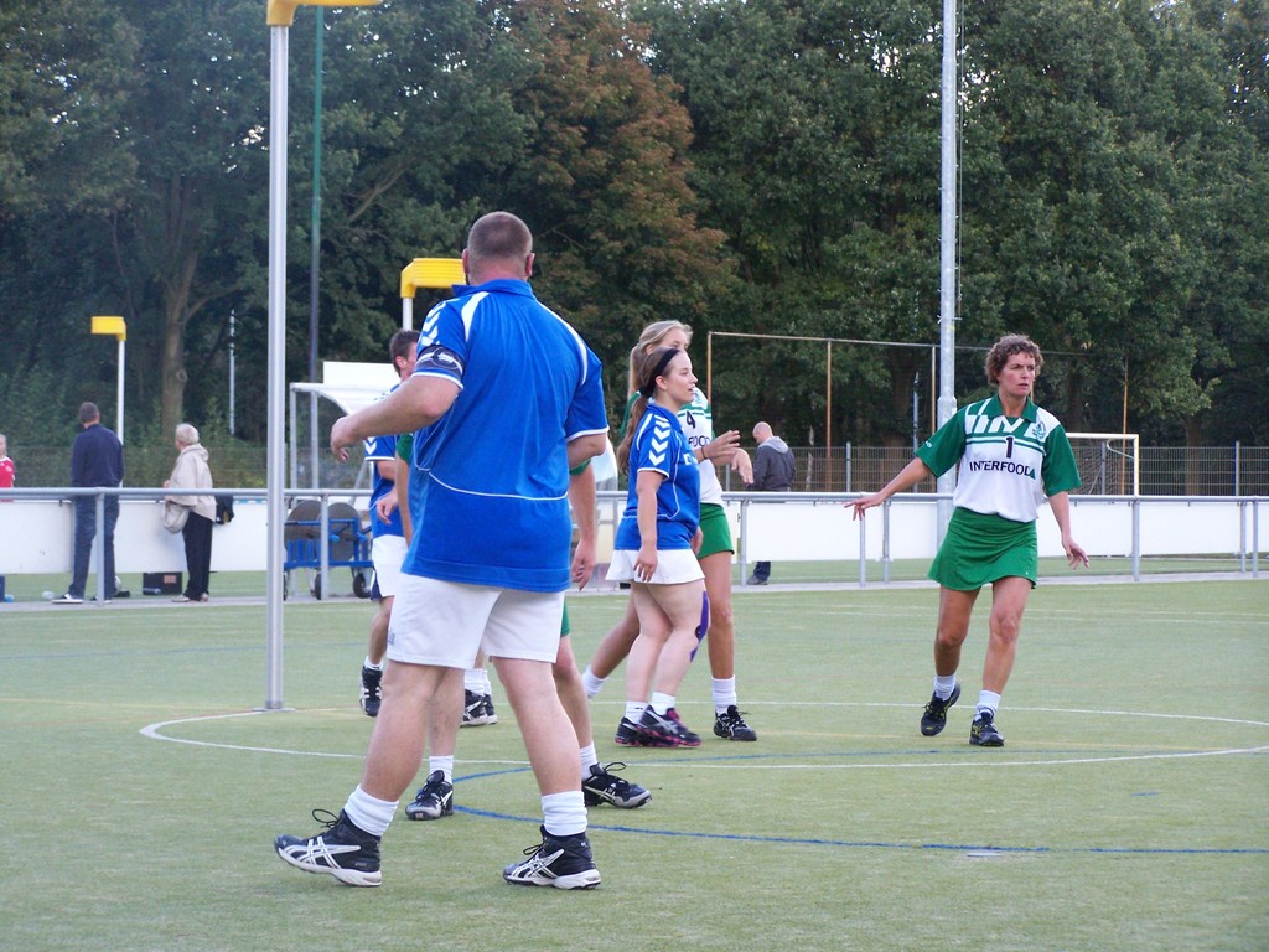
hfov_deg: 15.4
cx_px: 634
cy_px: 476
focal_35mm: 128
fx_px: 4692
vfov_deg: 11.6
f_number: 3.3
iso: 160
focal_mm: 21.2
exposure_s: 1/250
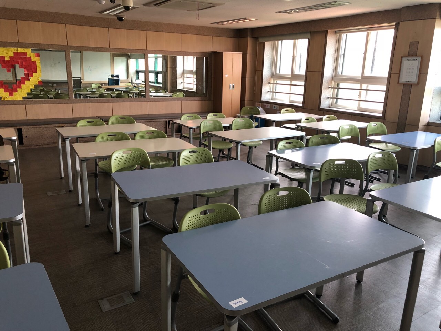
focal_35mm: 28
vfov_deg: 49.7
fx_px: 357
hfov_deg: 63.4
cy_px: 166
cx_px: 220
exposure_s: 1/30
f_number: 1.8
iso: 32
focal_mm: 4
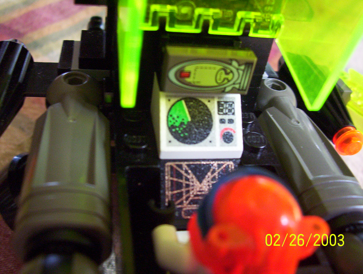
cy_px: 137
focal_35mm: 43
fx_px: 452
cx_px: 182
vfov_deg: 33.7
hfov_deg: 43.8
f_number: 2.73
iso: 200
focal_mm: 5.77
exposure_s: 1/38.5
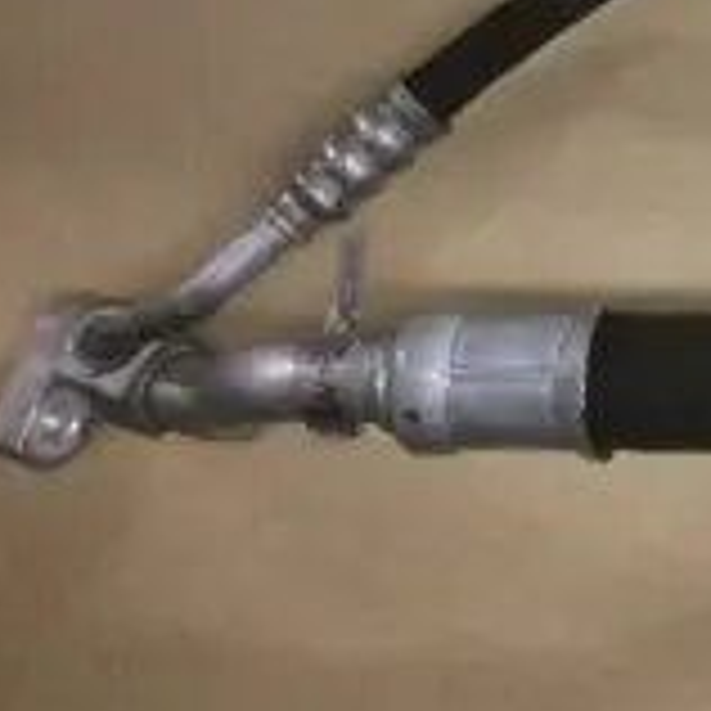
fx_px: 1813
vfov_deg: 21.6
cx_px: 1044
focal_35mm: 78
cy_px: 45
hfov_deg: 19.5
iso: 250
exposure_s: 1/33
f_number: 2.2
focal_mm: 4.15
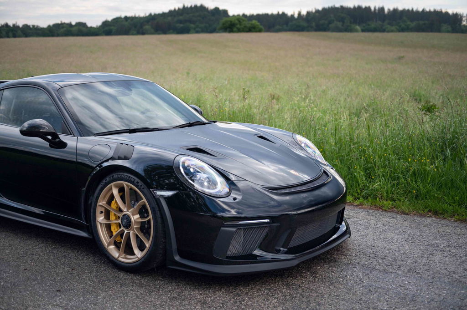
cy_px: 155
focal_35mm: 45
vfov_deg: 29.8
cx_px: 234
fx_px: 583
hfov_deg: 43.6
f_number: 2.8
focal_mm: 45
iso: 200
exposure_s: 1/160
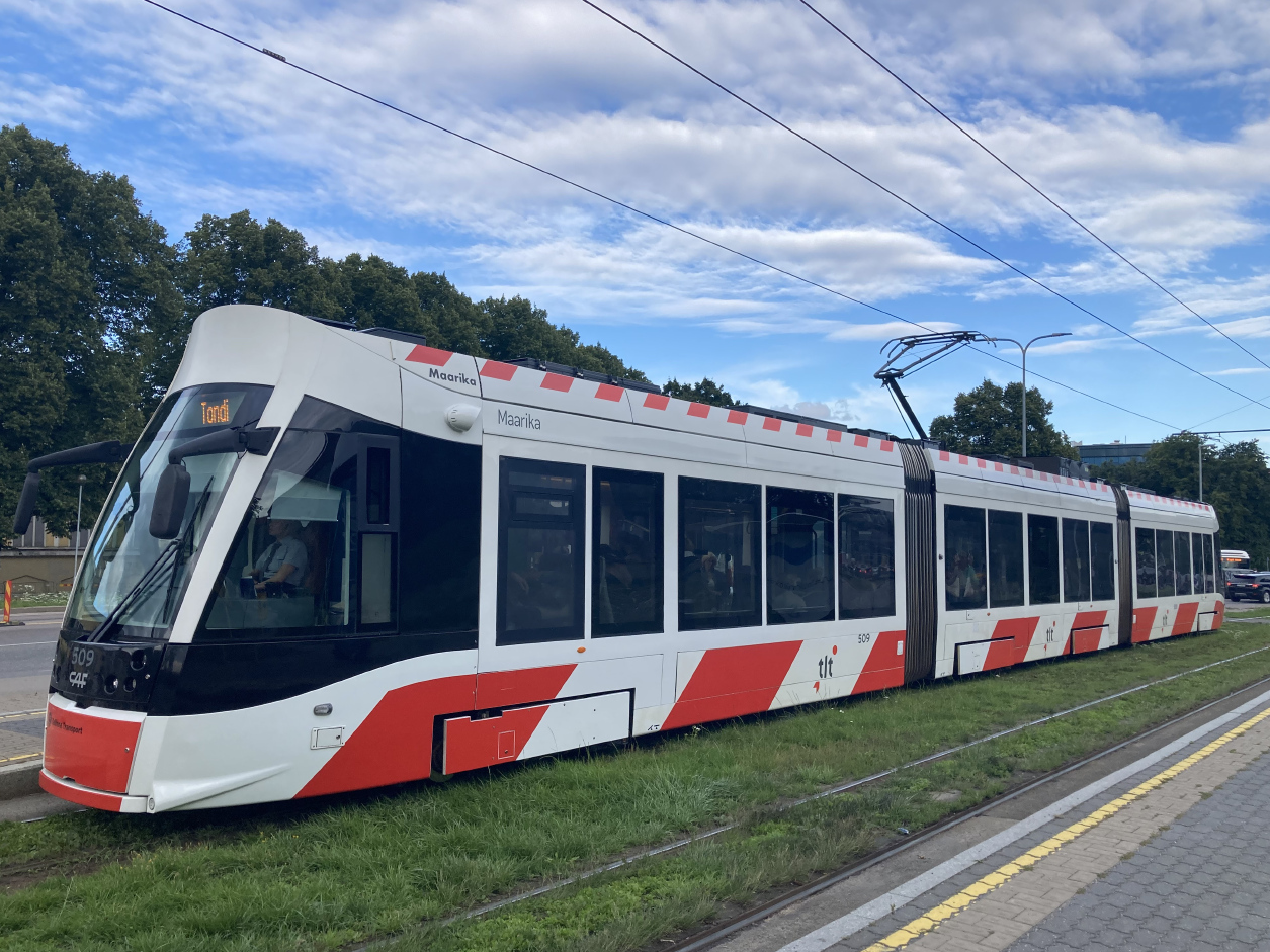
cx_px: 616
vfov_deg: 48.2
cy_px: 491
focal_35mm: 29
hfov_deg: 61.7
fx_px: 1064
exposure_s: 1/991
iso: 20
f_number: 1.8
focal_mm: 3.99
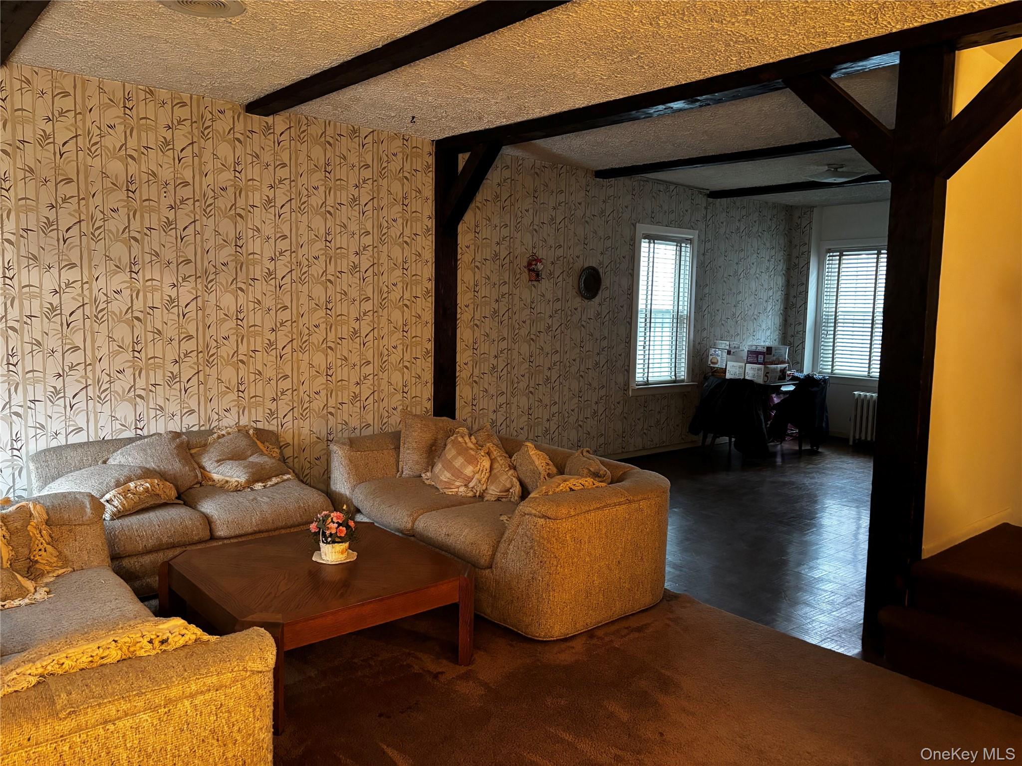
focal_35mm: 26
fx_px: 768
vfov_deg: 53.1
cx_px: 511
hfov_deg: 67.3
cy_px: 383
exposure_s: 1/30
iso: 800
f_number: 1.6
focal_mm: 5.96
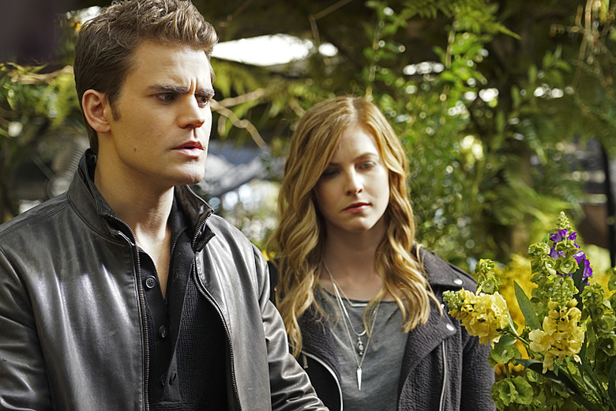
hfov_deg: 18.6
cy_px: 206
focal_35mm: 110
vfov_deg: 12.5
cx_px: 308
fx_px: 1882
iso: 800
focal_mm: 110
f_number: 6.3
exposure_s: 1/200
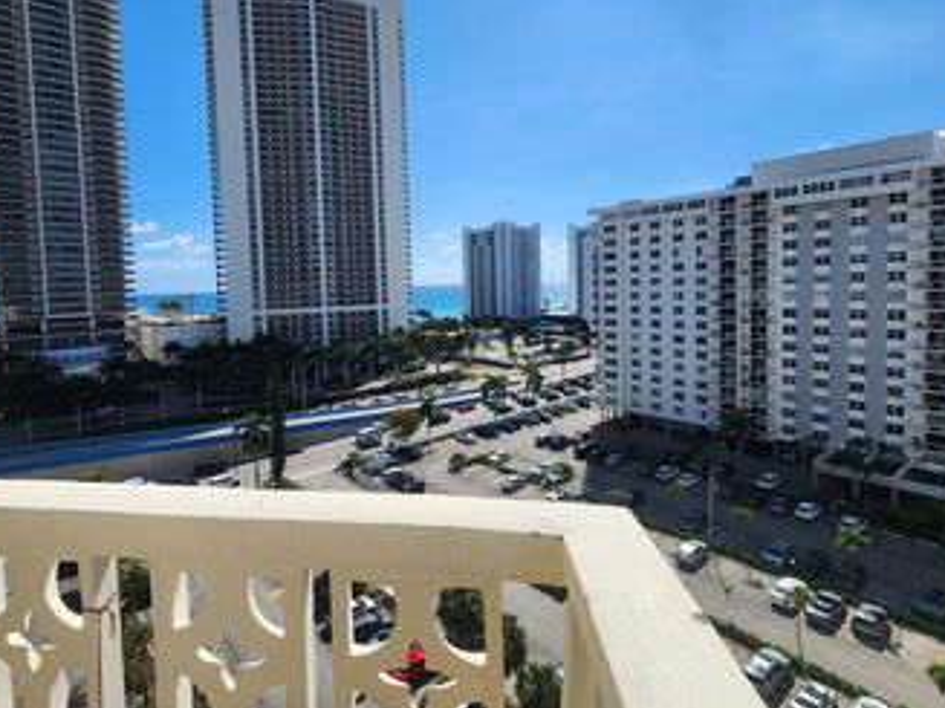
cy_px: 315
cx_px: 394
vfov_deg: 74.4
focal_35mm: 17
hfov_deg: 90.3
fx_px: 464
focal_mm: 2.2
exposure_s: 1/3117
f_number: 2.2
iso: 50
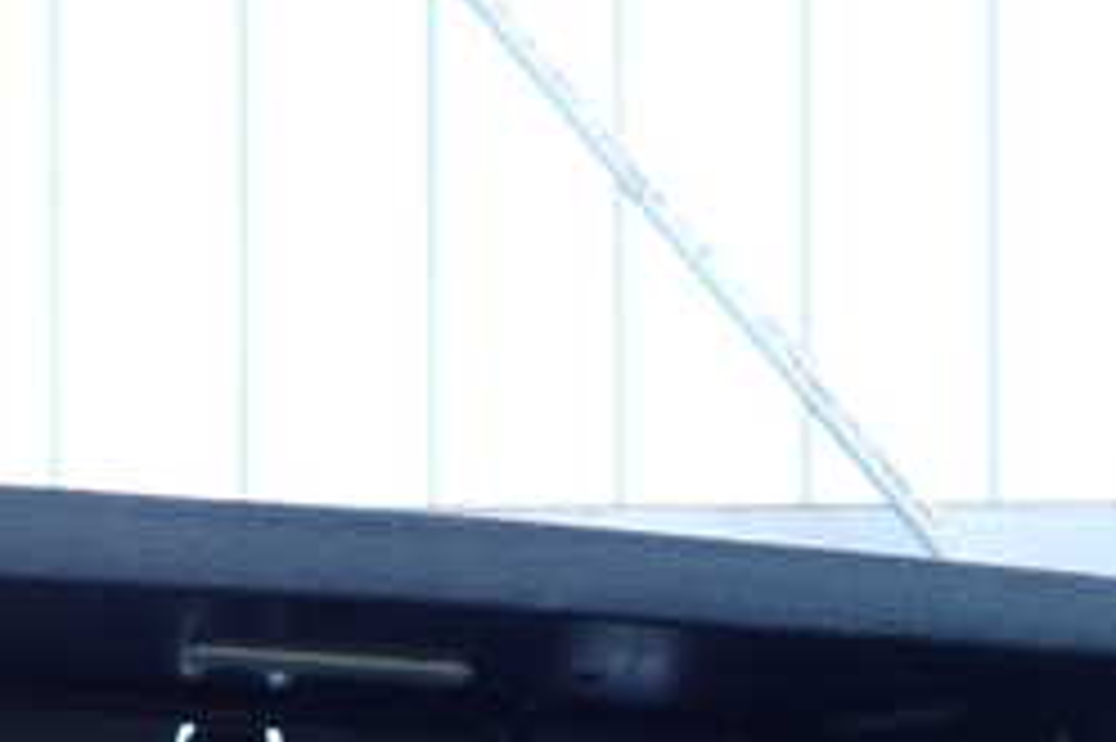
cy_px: 895
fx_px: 1952
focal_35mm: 63
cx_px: 266
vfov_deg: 20.2
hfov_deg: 31.3
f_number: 2
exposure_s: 1/50
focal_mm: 4.5
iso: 200
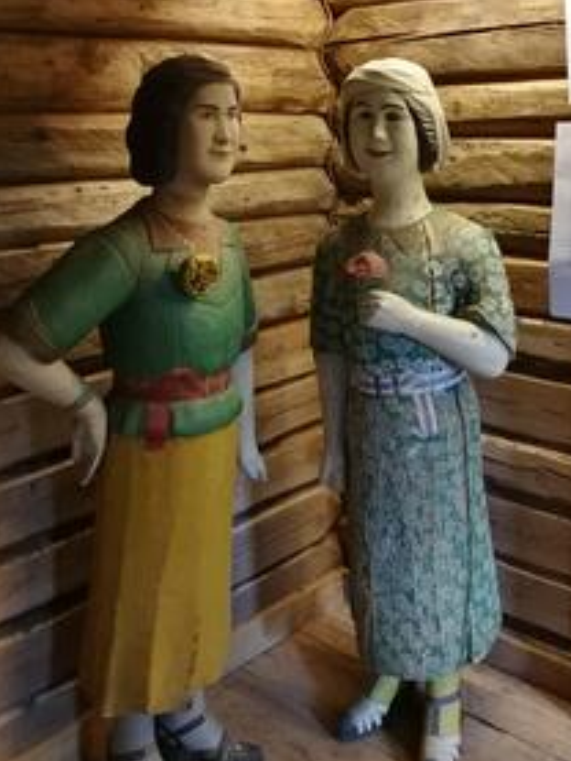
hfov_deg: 36.3
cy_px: 280
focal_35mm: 39
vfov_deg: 47.4
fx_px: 857
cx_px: 398
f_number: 2.2
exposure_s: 1/25
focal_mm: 3.95
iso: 320
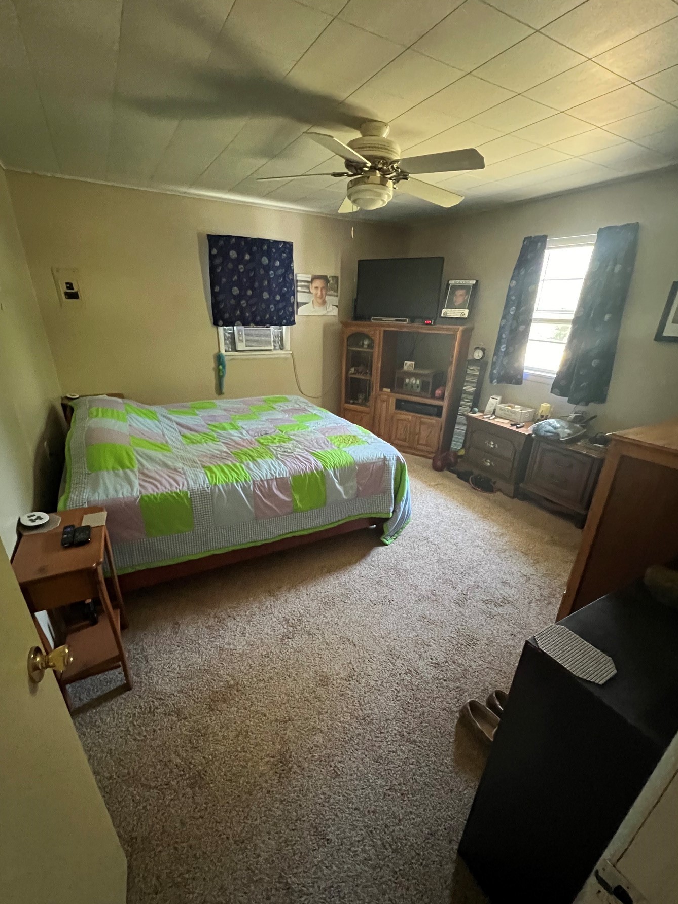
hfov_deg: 85.7
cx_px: 332
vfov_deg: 101.9
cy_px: 483
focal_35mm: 14
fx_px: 366
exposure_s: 1/40
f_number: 1.8
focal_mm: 1.57
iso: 1250
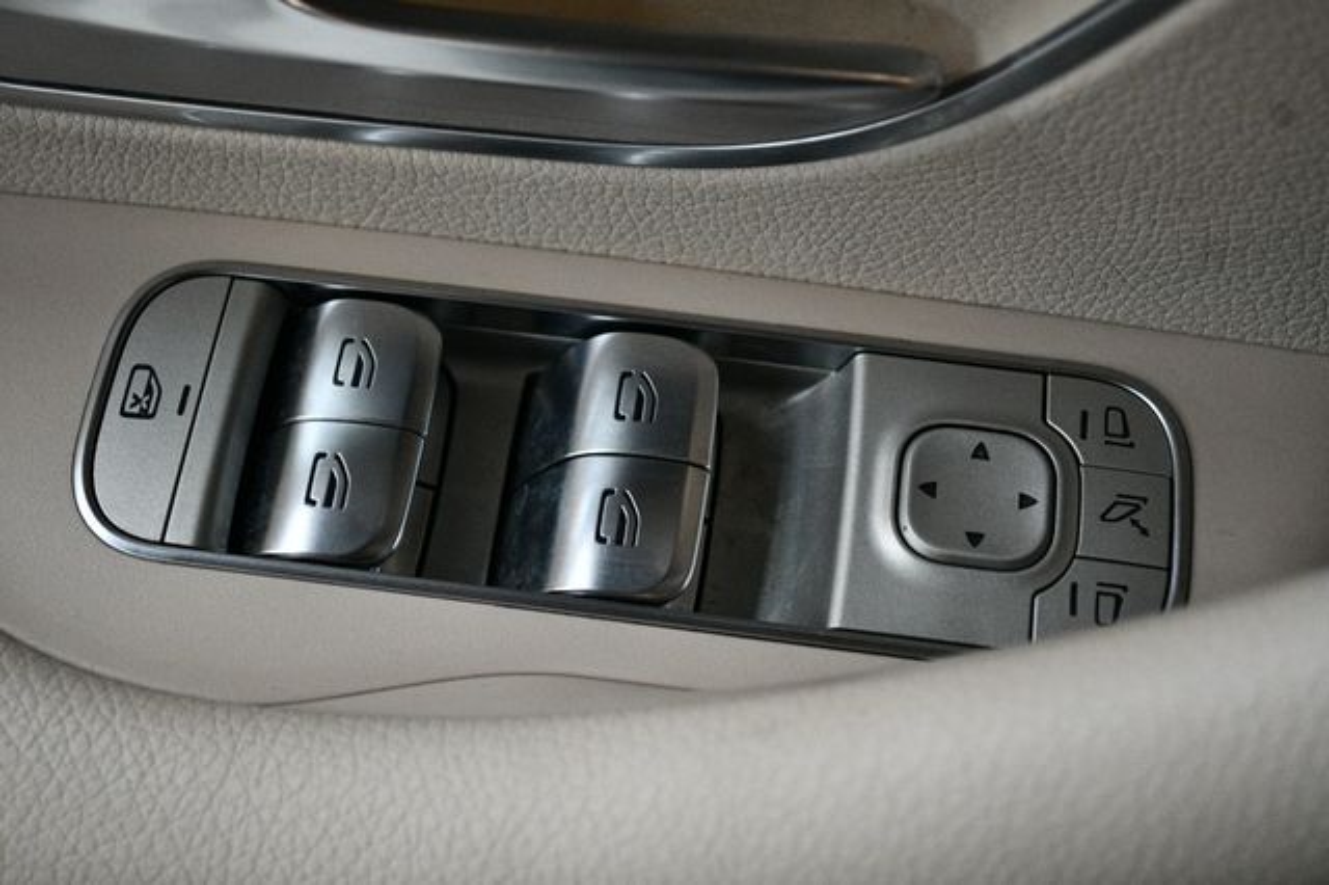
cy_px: 442
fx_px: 2214
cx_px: 664
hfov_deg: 33.4
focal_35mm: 60
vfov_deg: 22.6
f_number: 5.3
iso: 3200
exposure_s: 1/125
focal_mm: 40
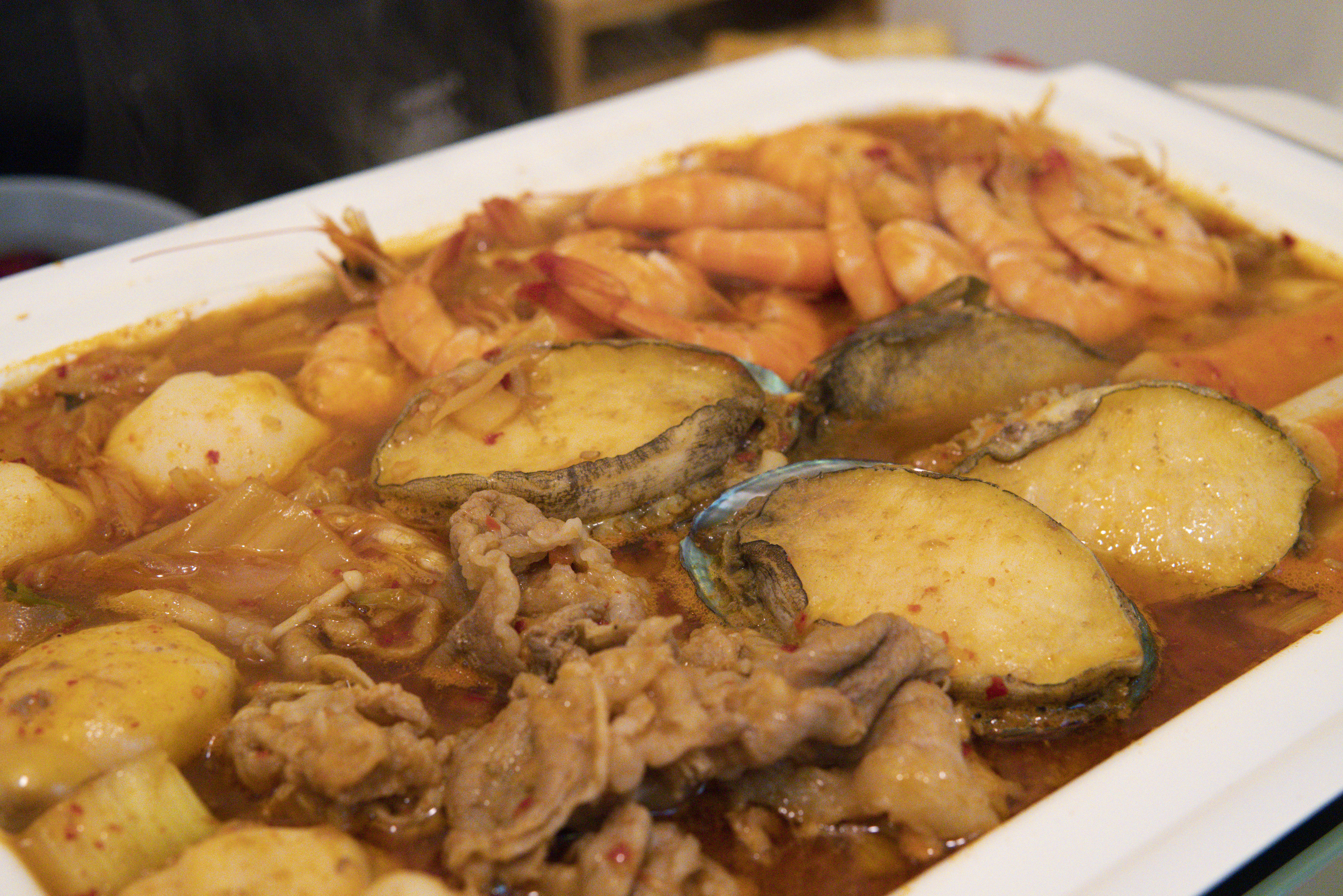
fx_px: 1679
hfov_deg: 43.6
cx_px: 672
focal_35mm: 45
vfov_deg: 29.9
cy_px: 448
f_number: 5
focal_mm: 30
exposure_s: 1/50
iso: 5000
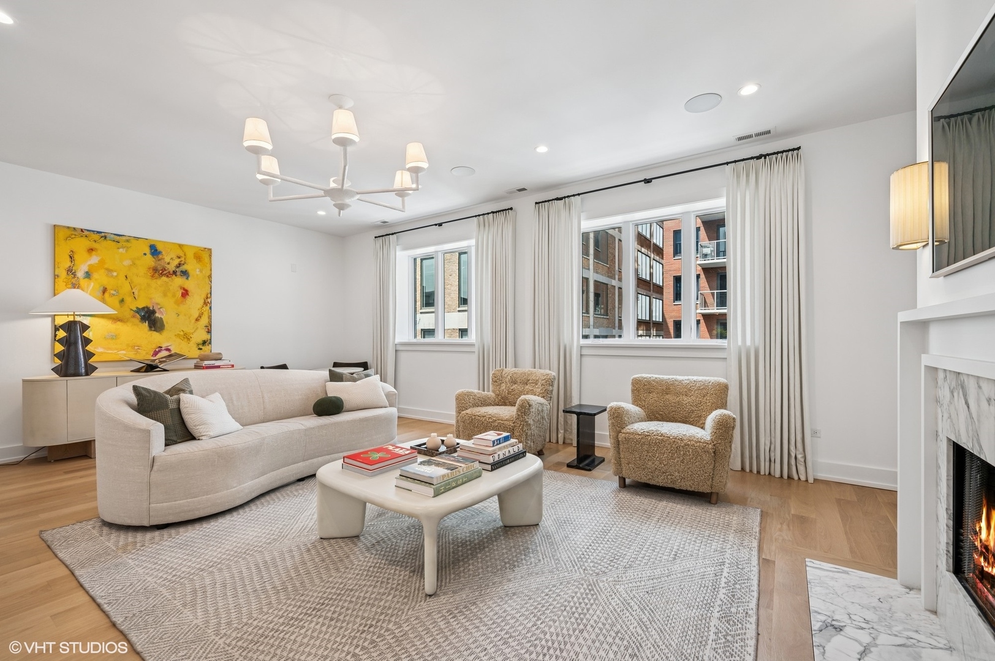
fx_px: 414
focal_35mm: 15
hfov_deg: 100.4
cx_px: 498
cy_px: 330
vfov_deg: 77.2
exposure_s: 1/15
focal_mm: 15
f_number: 9.5
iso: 200
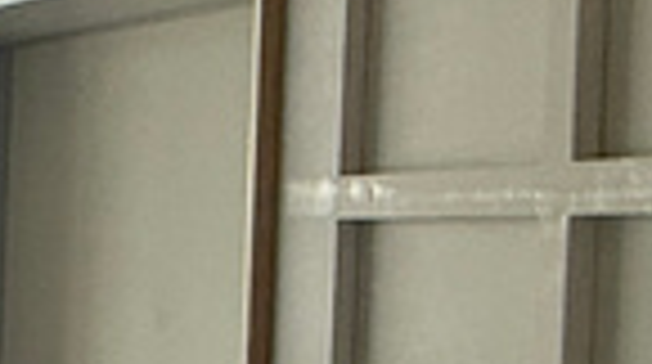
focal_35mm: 108
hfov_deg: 14.0
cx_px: -895
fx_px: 1864
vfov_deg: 11.1
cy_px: 288
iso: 50
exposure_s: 1/99
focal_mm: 2.22
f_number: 2.2
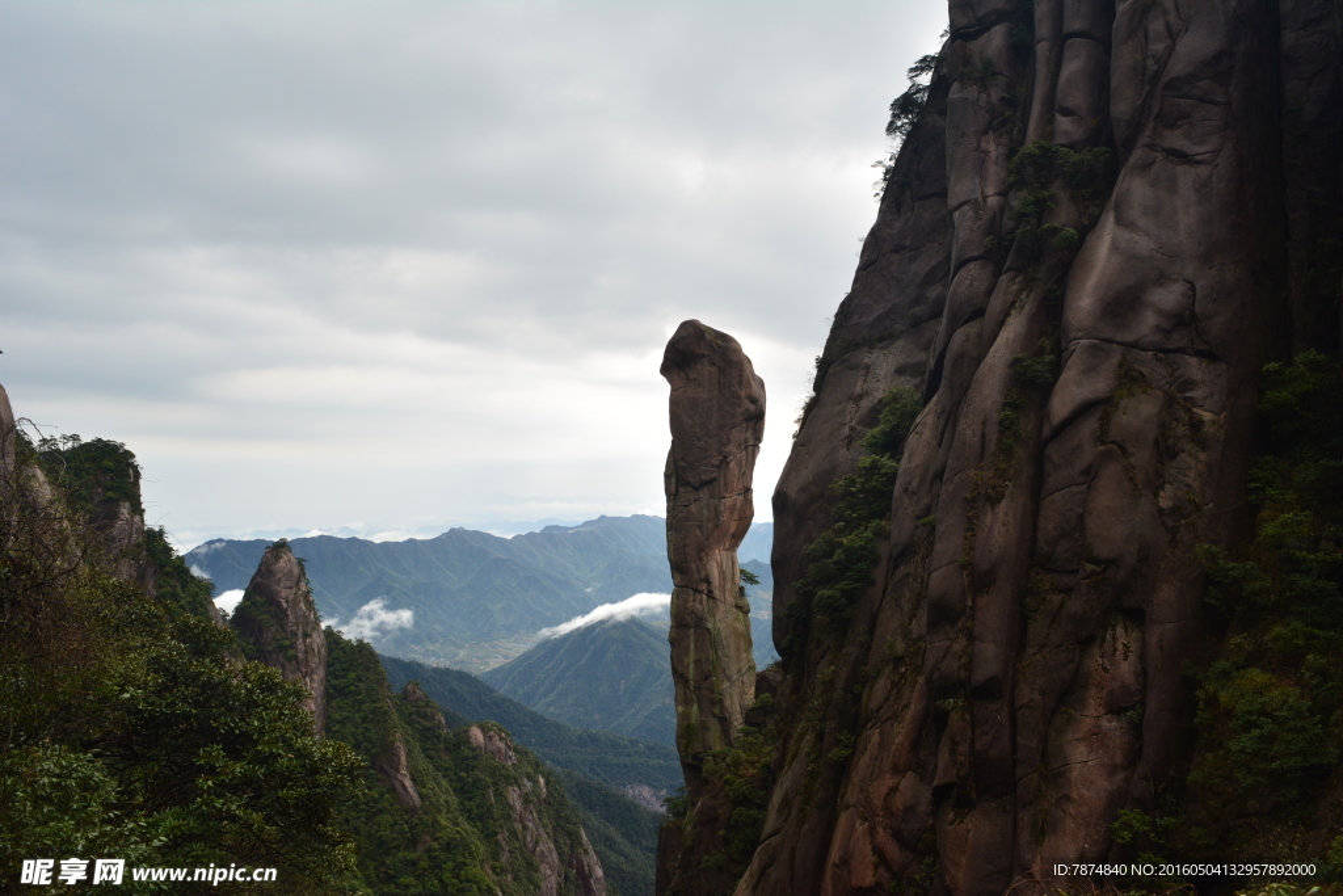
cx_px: 672
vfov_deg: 47.9
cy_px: 448
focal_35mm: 27
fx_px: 1007
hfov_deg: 67.4
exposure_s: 1/30
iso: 400
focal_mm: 18
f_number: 9
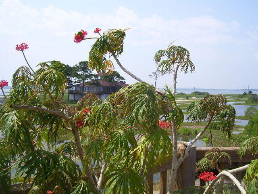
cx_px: 129
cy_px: 97
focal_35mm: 36
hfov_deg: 51.4
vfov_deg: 39.7
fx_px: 268
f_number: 4.8
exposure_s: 1/640
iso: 80
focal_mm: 6
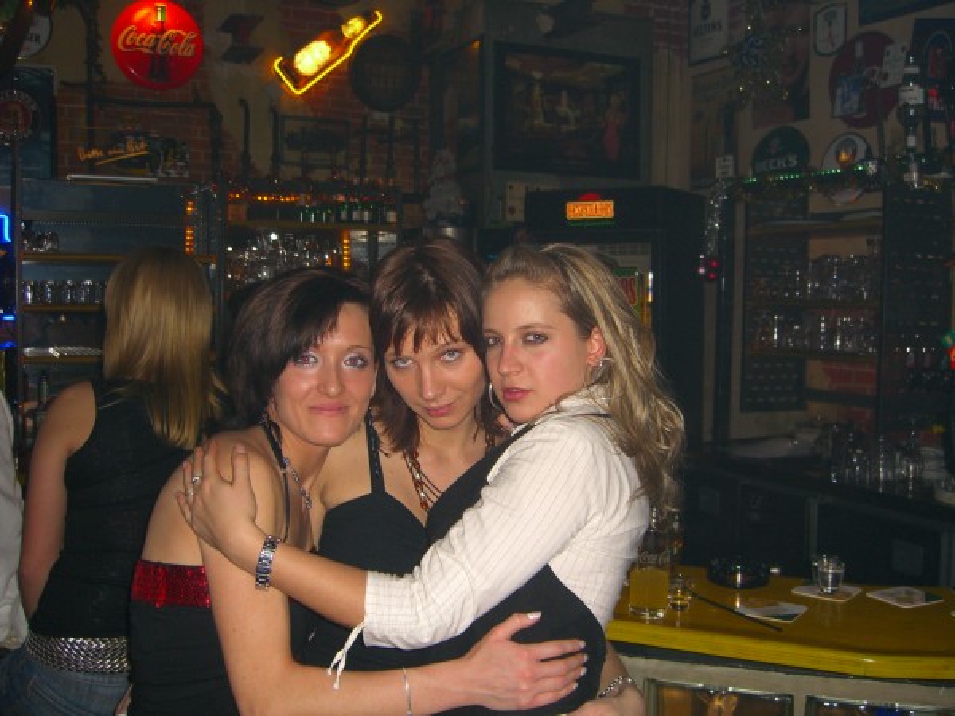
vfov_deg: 37.7
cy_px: 358
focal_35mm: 38
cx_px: 478
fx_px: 1048
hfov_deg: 49.0
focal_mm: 7.9
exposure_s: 1/60
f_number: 2.8
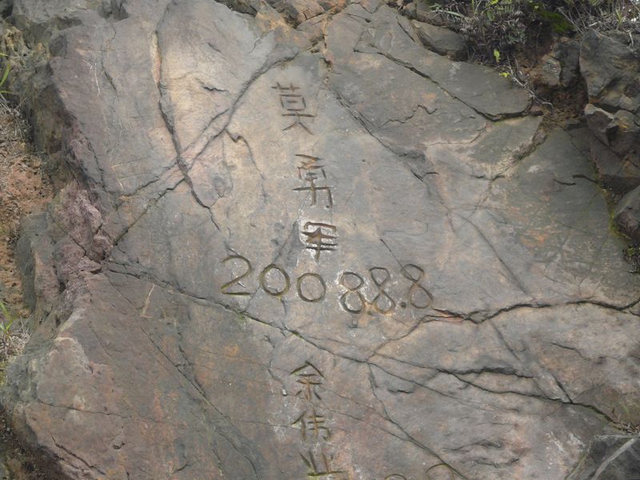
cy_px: 240
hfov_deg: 19.3
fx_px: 1886
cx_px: 320
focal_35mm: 102
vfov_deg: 14.5
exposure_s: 1/125
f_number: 5.6
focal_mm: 16.8
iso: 100
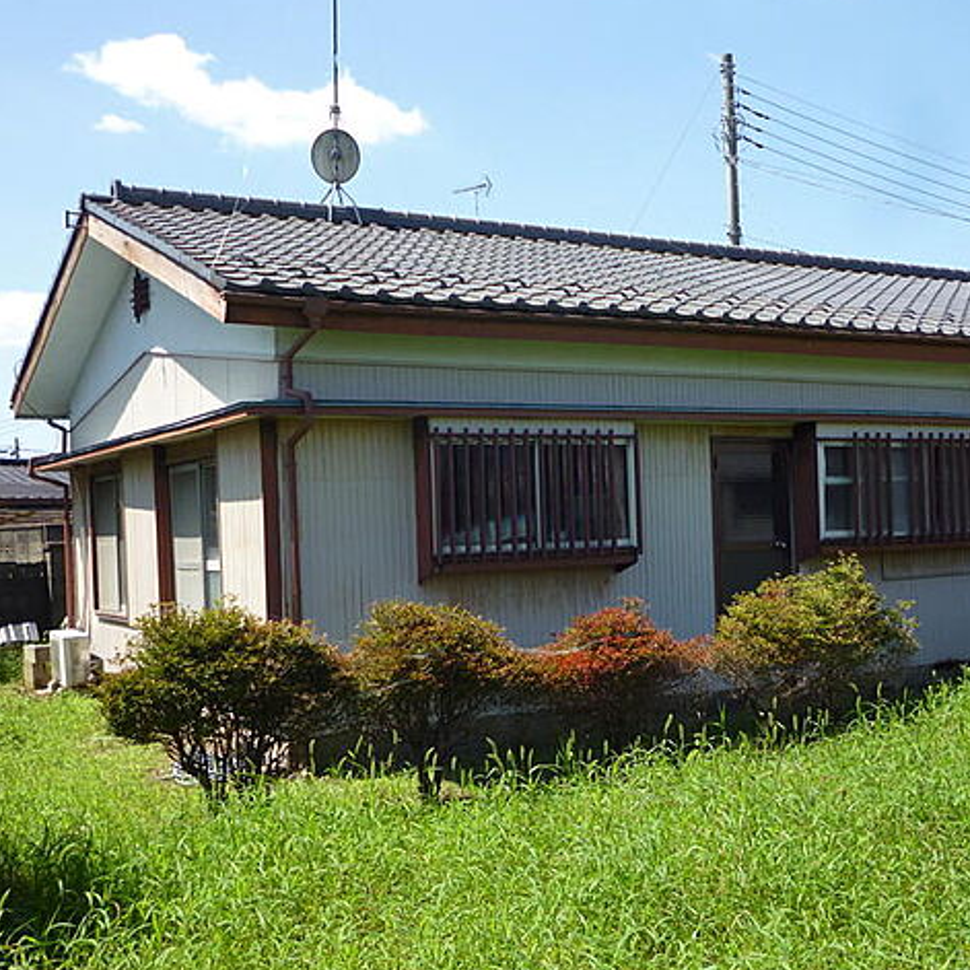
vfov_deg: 40.0
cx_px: 589
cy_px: 540
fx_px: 1332
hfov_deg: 39.8
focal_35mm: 42
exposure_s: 1/500
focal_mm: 5
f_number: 3.1
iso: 100
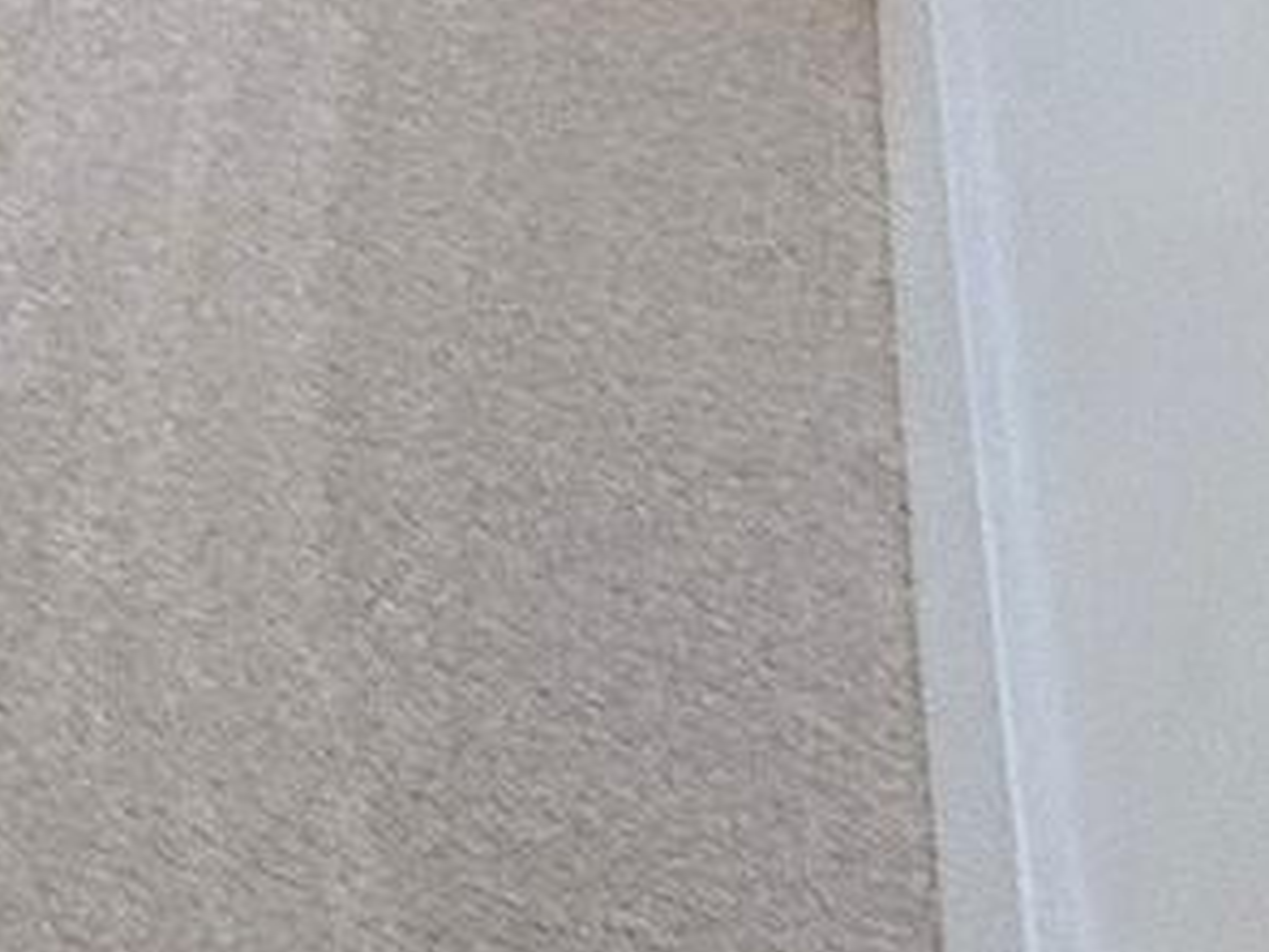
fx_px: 3556
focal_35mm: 97
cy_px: -1823
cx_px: -2825
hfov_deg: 10.6
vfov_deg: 10.8
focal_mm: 2.22
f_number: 2.2
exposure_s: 1/99
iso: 125
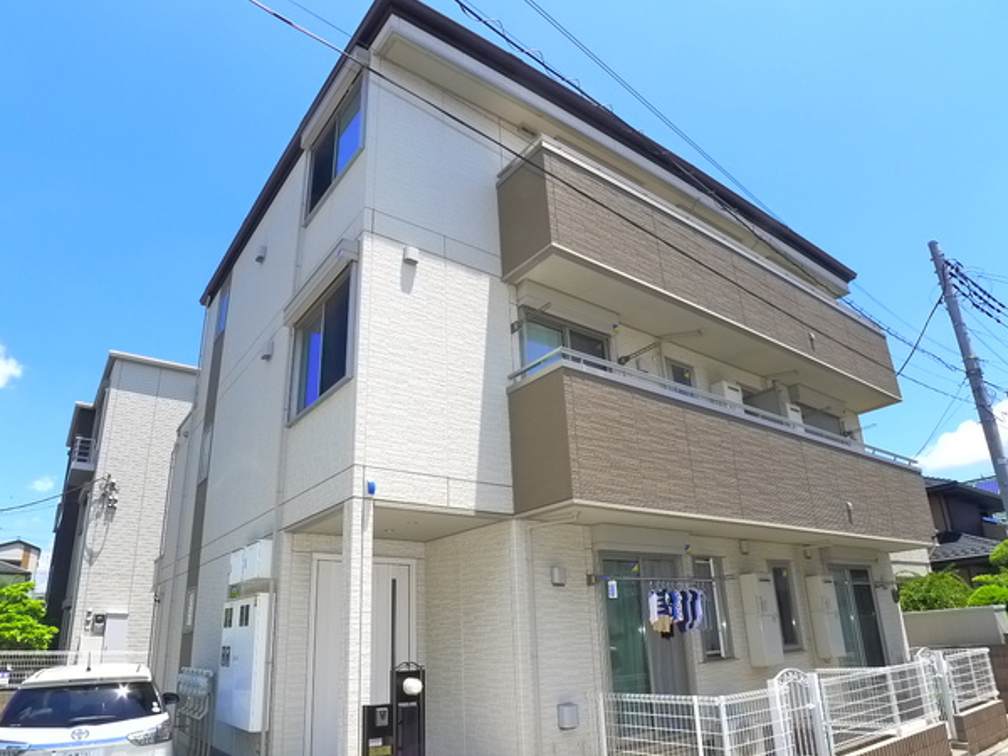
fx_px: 815
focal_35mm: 28
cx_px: 486
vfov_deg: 49.7
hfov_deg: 63.4
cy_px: 402
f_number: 4
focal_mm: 5.1
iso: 400
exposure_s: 1/500
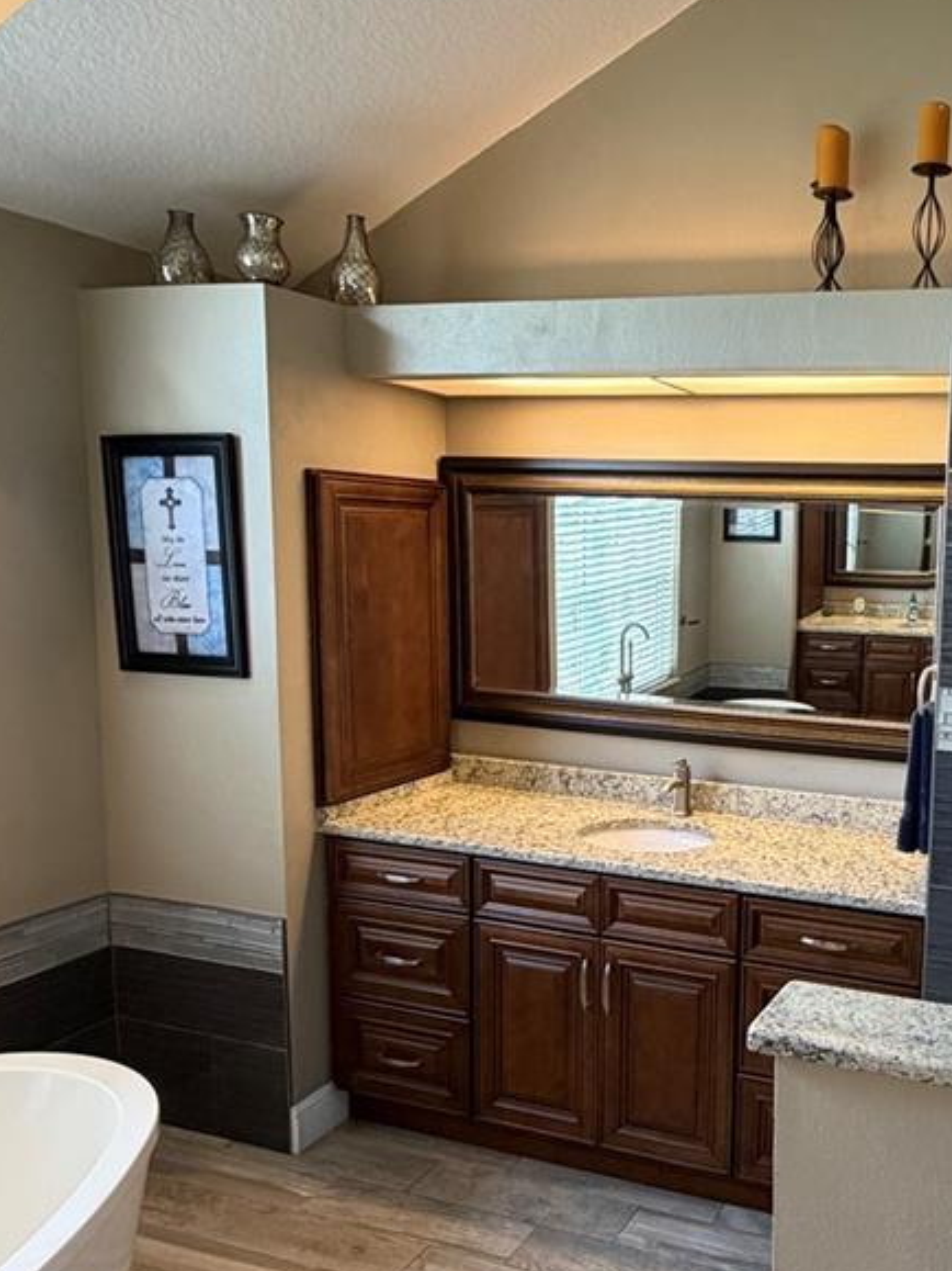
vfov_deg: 61.6
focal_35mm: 29
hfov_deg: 44.4
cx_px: 836
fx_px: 1064
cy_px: 687
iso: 250
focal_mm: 2.22
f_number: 2.2
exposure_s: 1/60
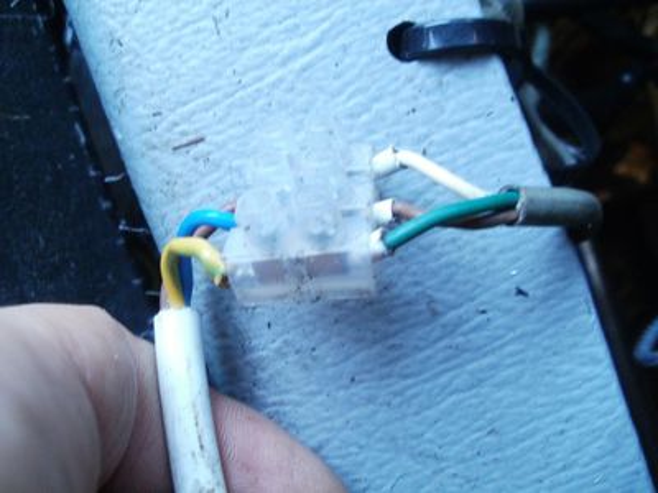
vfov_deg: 39.7
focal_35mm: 36
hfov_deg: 51.4
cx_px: 329
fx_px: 684
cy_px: 246
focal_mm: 6.3
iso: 400
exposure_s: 1/15
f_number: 3.5
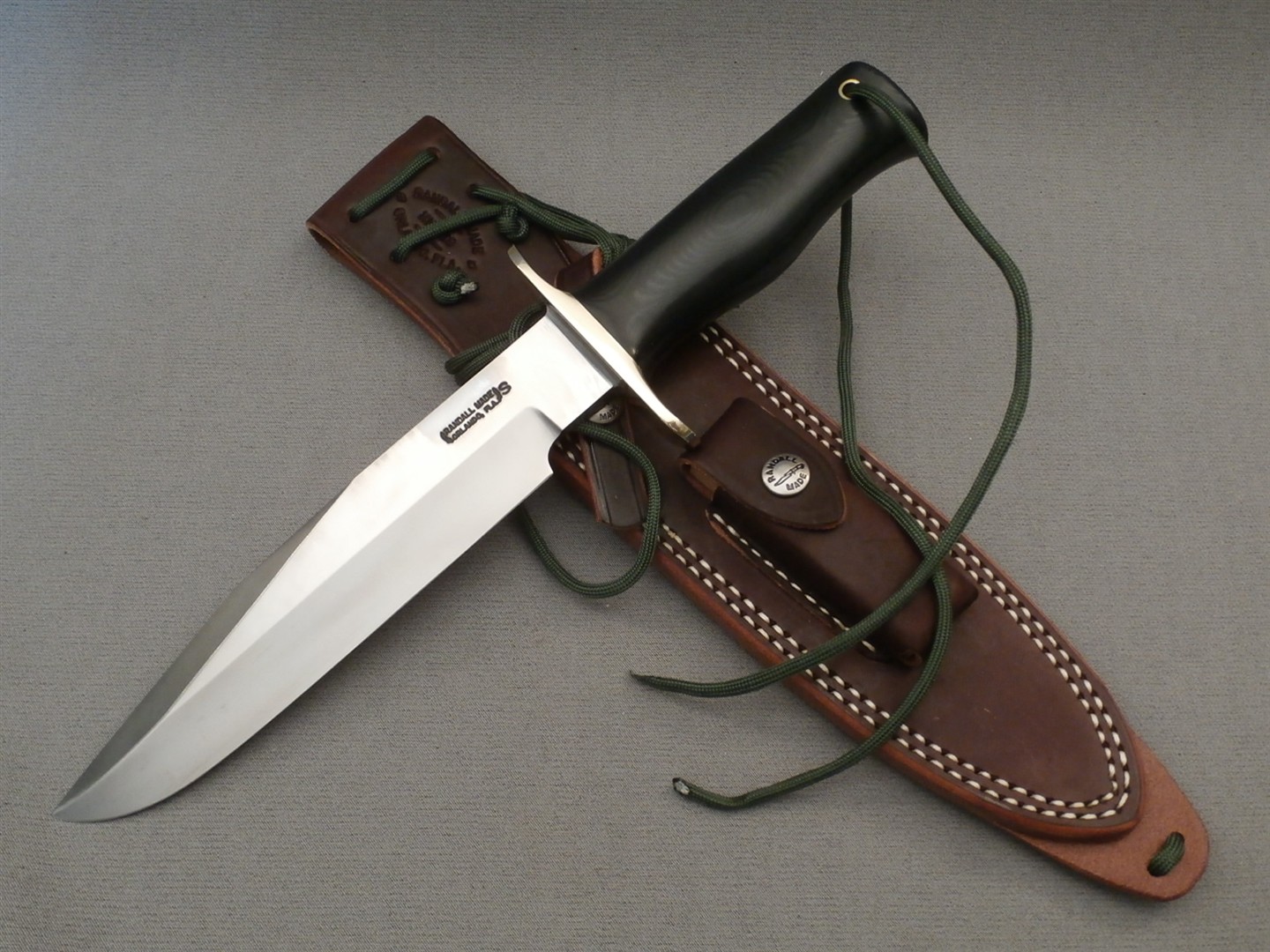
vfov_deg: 45.4
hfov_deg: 58.4
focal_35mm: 31
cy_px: 476
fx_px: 1137
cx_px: 635
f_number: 3.3
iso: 400
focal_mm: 5.46
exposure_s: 1/25
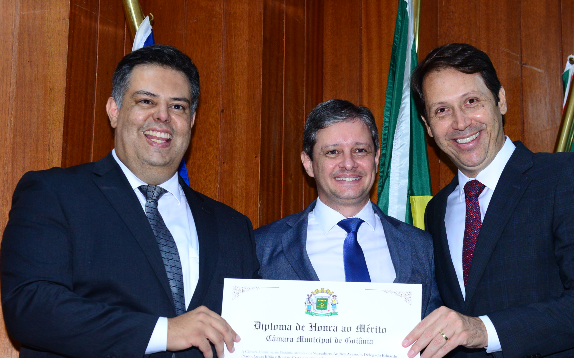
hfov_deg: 27.5
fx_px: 1173
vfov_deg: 17.3
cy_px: 231
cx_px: 318
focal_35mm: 75
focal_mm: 56
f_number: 5.6
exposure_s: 1/125
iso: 2000
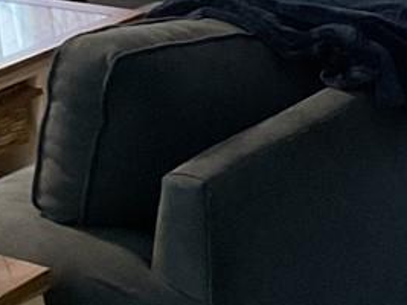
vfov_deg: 8.5
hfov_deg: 10.9
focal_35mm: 174
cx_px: 614
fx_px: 2045
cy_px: 35
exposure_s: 1/40
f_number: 1.8
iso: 250
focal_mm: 3
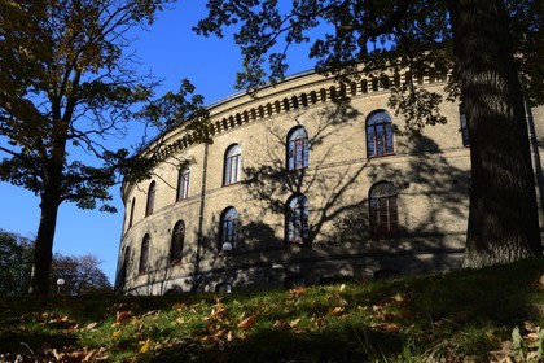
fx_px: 514
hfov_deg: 55.8
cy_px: 182
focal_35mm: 34
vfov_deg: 38.9
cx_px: 272
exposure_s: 1/250
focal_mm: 34
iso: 200
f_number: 10
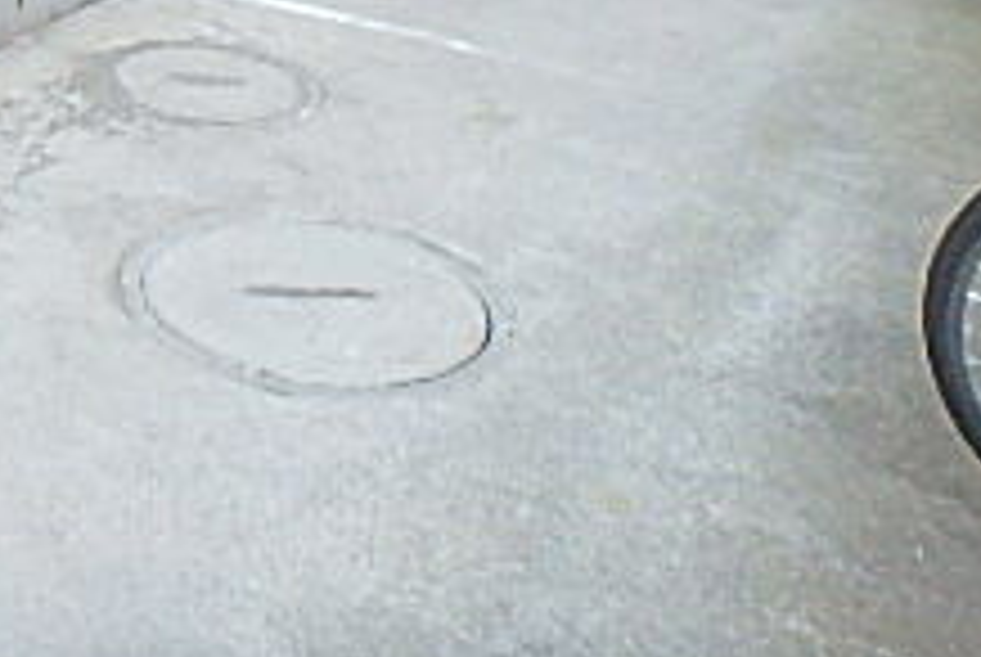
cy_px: -400
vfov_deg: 18.3
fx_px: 1746
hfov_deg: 28.8
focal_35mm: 64
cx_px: -58
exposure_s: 1/250
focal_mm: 3.7
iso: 400
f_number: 3.5
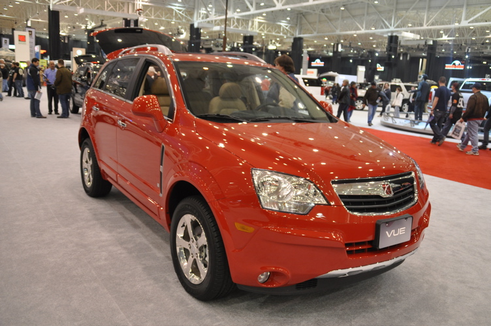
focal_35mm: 33
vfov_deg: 39.9
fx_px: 450
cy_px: 163
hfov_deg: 57.3
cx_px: 246
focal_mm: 22
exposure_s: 1/50
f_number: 5
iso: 800
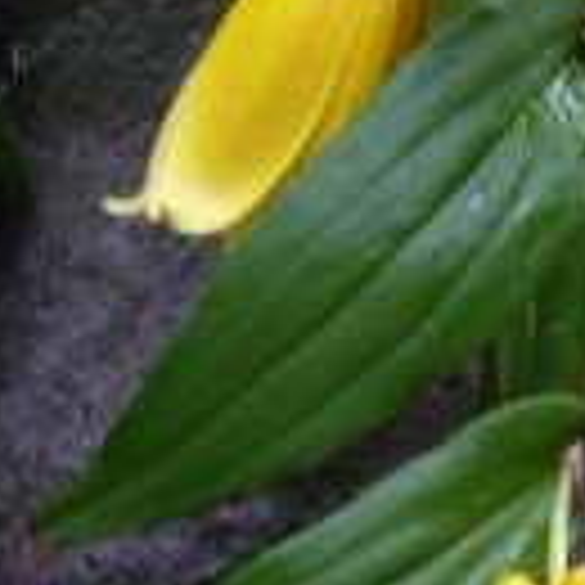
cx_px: 828
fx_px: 2333
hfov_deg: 13.6
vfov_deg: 13.9
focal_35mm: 122
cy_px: -130
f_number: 2.8
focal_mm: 4.6
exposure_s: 1/30
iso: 80
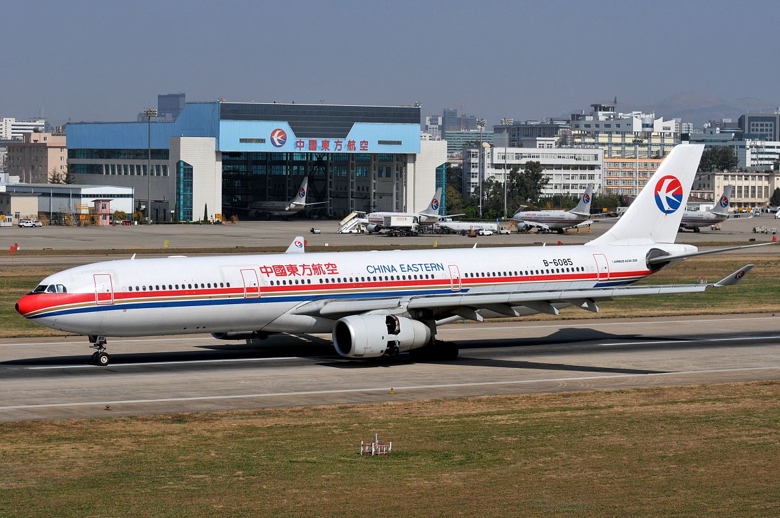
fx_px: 2272
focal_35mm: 105
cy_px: 259
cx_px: 390
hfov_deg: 19.5
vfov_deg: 13.0
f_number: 8
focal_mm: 70
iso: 200
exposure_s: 1/2000
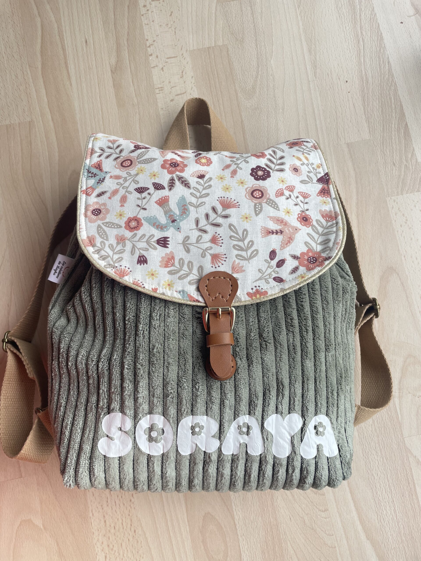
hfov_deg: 53.1
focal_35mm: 26
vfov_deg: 67.3
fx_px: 422
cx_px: 210
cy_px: 280
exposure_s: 1/132
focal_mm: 4.2
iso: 32
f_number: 1.6
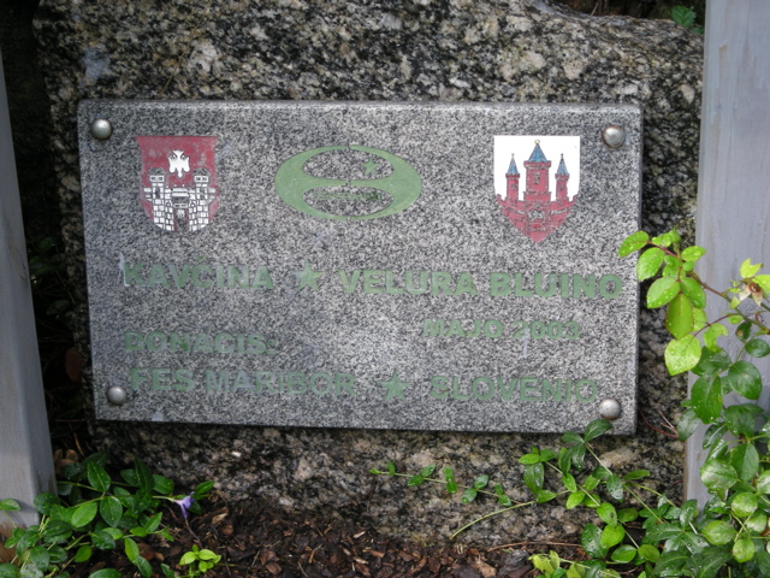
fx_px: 2336
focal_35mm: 105
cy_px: 289
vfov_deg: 14.1
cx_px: 385
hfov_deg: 18.7
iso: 50
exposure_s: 1/79.8
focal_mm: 17.1
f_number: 4.7
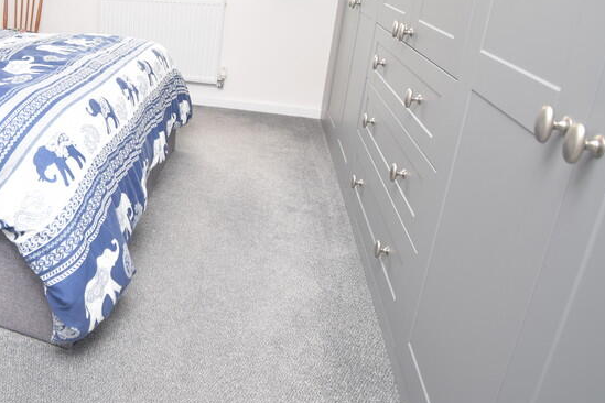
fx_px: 471
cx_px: 84
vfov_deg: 44.7
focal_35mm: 28
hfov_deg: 58.0
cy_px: 97
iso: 400
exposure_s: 1/60
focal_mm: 10
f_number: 4.5
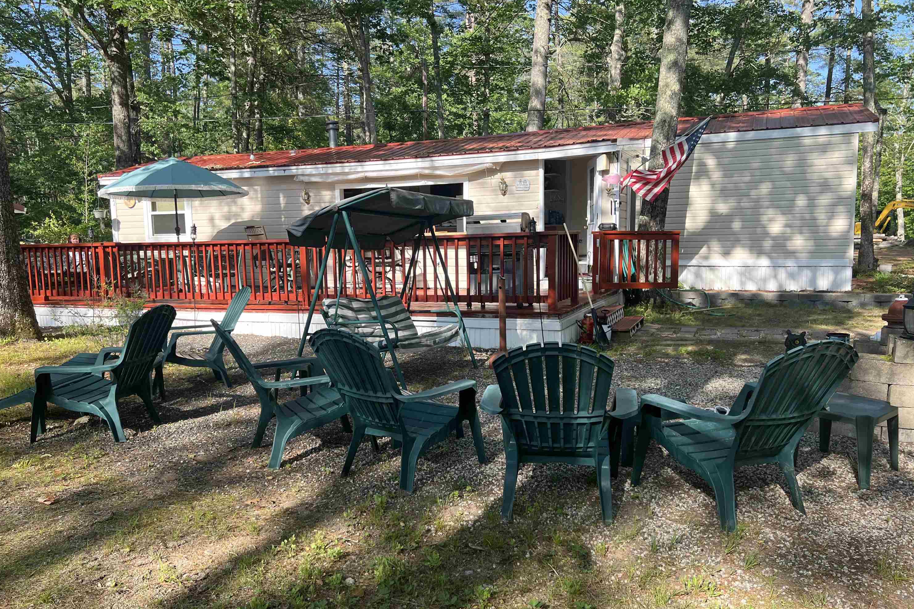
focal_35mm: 28
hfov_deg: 65.5
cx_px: 444
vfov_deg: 46.4
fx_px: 711
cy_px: 324
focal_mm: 5.7
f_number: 1.5
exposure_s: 1/949
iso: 50
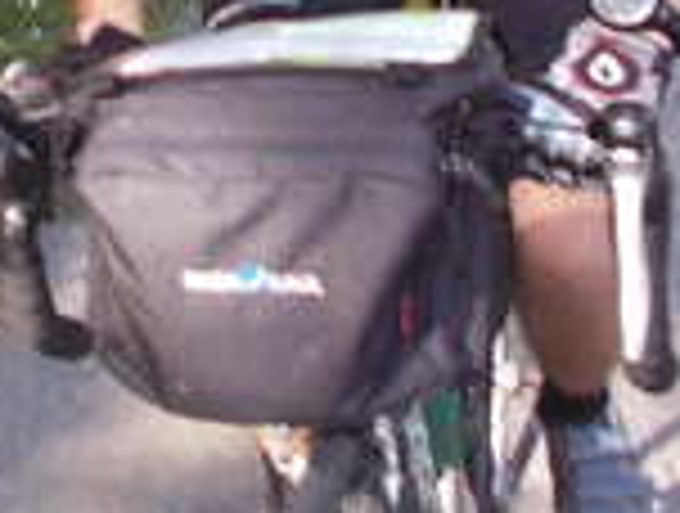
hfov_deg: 17.3
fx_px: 2186
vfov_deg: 13.0
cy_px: -112
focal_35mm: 111
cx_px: 23
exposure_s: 1/200
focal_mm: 4
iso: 80
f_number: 2.7
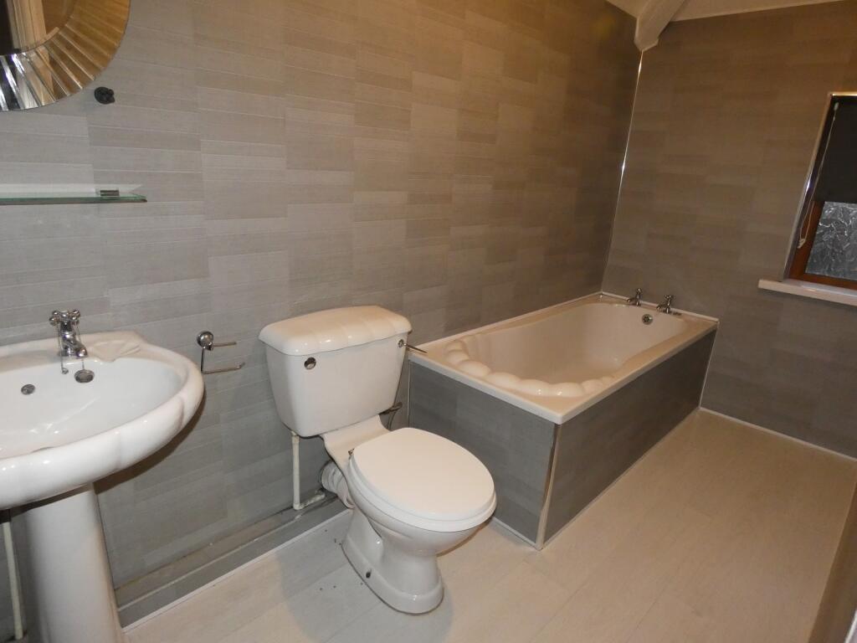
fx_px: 495
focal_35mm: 20
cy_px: 322
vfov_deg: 66.0
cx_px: 428
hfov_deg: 81.7
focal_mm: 3.6
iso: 800
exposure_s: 1/125
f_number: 2.8
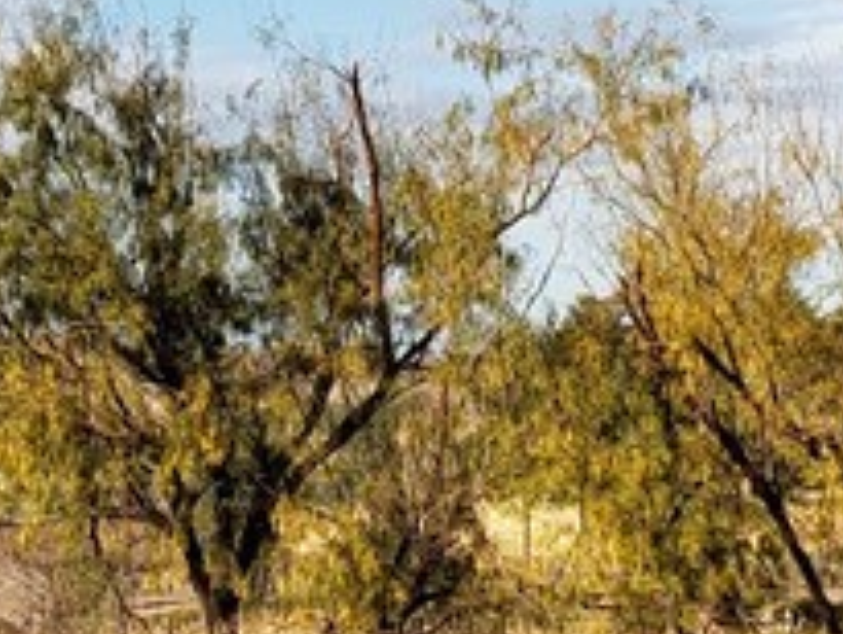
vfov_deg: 11.4
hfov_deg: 15.0
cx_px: 115
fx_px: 3168
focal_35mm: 130
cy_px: 272
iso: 50
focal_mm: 4.3
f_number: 2.4
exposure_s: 1/1359
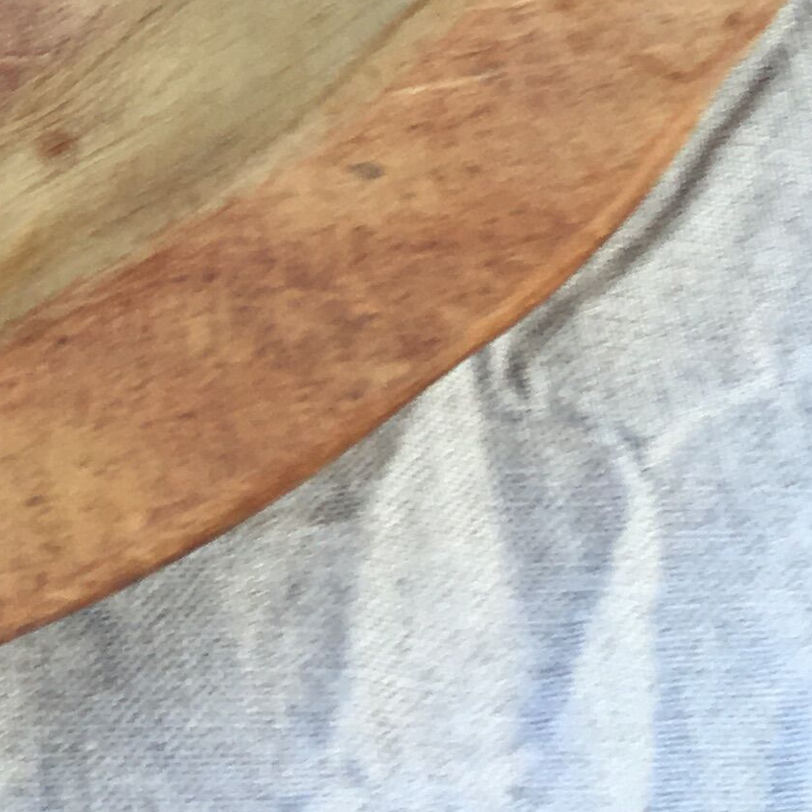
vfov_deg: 12.8
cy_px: -702
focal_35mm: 122
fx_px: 3238
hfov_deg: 13.4
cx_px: -434
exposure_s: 1/50
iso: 32
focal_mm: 4.15
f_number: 2.2
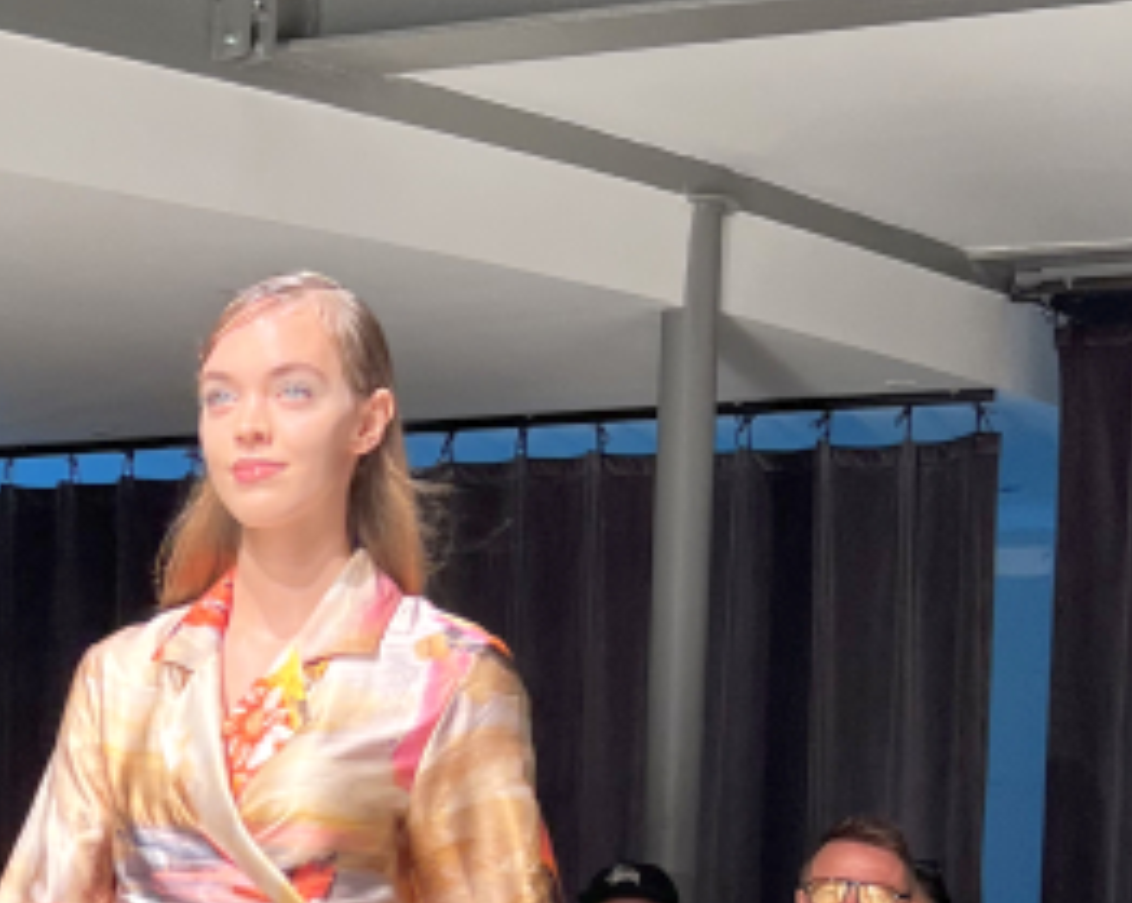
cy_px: 1115
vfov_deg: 15.2
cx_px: -181
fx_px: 3246
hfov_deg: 18.8
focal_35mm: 97
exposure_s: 1/100
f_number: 1.5
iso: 40
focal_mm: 5.7
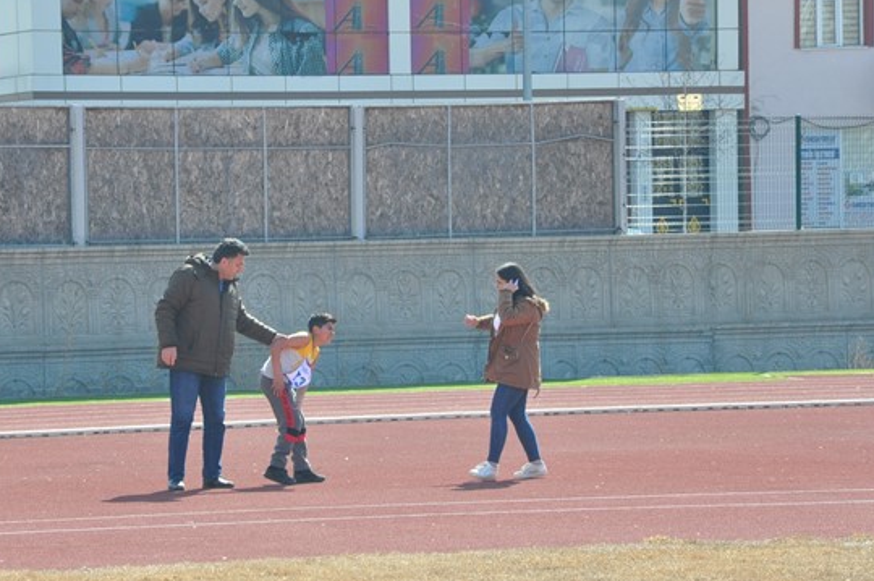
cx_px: 356
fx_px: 4599
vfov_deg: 7.2
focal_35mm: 190
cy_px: 282
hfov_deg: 10.9
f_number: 11
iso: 1250
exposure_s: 1/500
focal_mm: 105
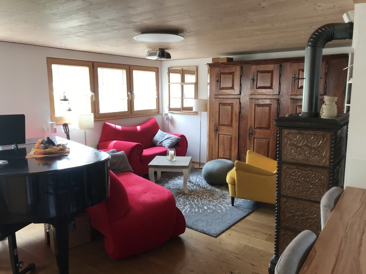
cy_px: 137
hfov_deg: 63.4
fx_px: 296
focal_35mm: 28
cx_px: 183
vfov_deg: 49.7
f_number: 1.8
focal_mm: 3.99
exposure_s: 1/50
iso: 25
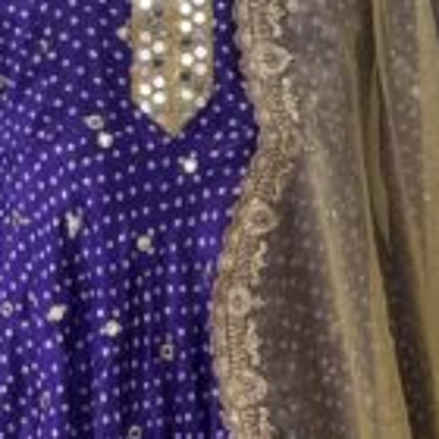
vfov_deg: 12.4
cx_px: 317
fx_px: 2023
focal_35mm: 141
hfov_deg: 12.4
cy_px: 205
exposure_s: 1/50
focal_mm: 6.76
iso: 125
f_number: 1.78
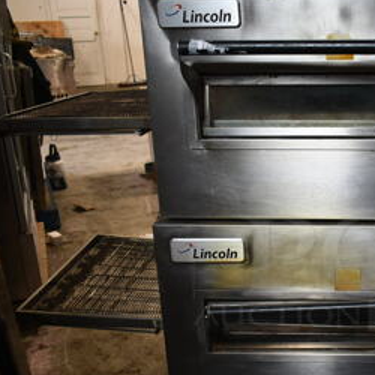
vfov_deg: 30.3
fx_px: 686
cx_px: 351
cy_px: 252
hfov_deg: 29.1
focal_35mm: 56
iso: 250
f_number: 3.5
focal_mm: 18
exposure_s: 1/30
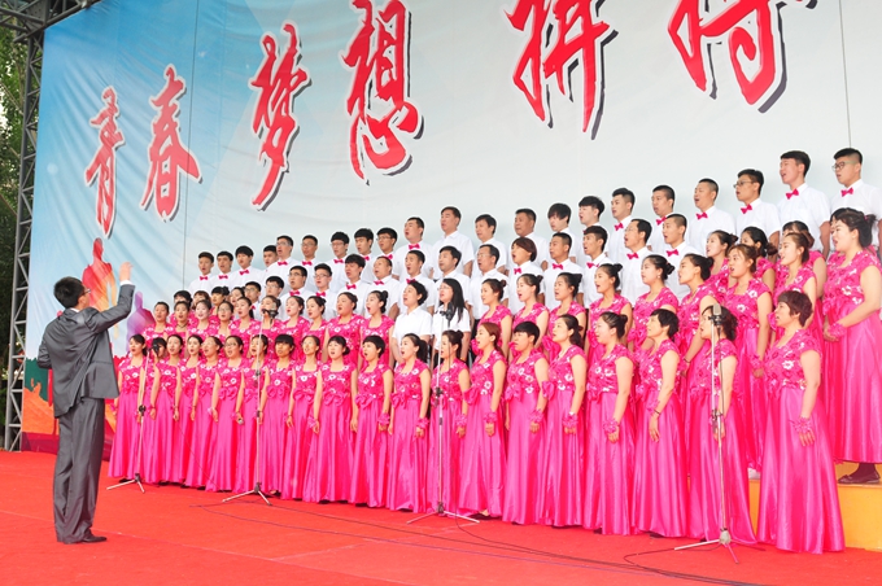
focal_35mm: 36
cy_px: 293
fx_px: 881
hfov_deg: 53.2
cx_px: 441
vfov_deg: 36.8
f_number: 5.6
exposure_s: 1/100
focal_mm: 24
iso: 360
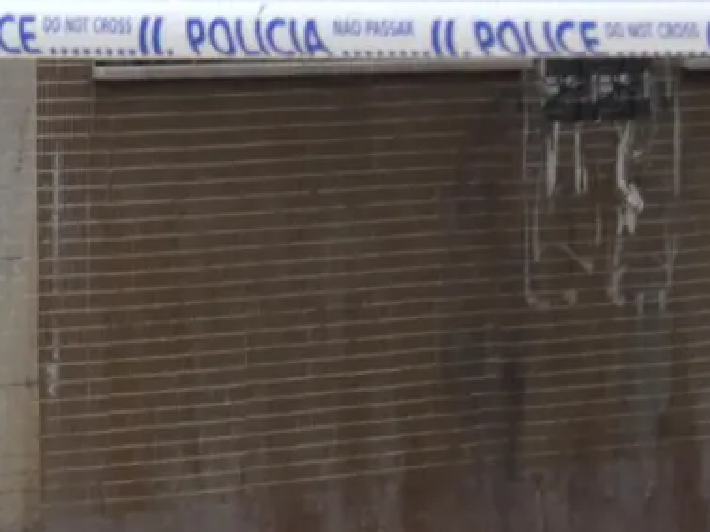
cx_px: 92
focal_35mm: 921
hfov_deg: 2.2
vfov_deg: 1.6
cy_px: 408
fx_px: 18884
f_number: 5.5
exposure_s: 1/80
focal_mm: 52.2
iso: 160
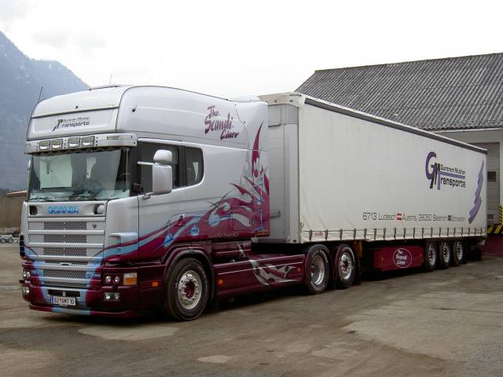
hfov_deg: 40.4
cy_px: 188
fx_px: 683
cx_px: 252
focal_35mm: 47
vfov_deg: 30.9
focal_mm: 7.7
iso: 50
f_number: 5.7
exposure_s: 1/125
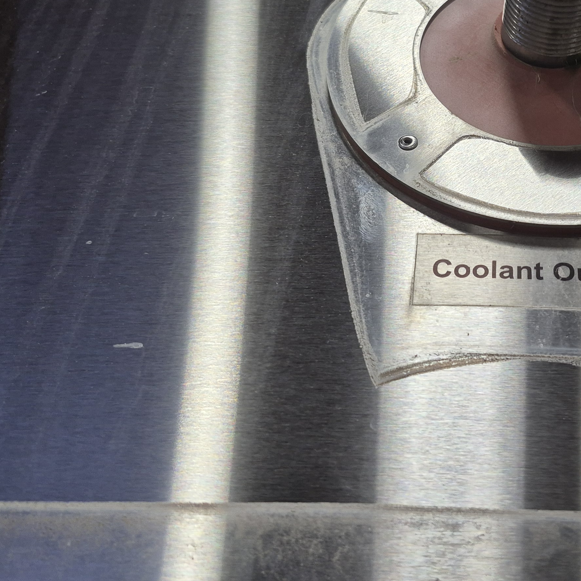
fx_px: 873
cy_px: 160
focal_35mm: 46
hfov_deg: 35.1
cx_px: 499
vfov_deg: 36.1
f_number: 1.8
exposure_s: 1/120
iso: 100
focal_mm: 5.4
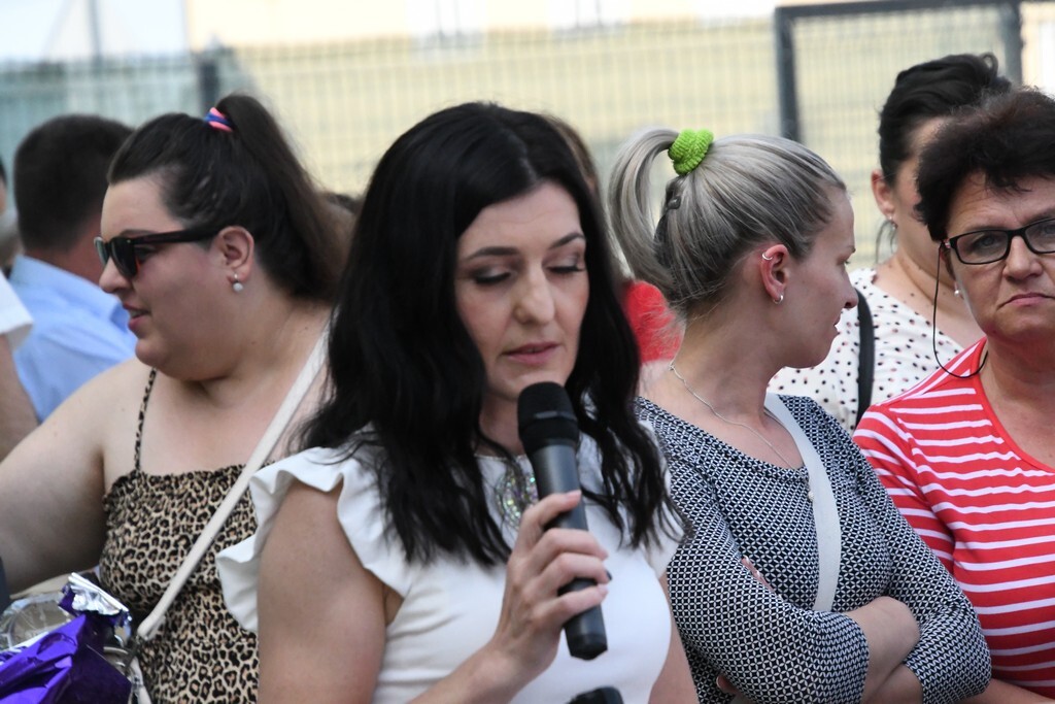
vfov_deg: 5.0
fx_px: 8118
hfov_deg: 7.4
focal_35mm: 277
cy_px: 352
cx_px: 528
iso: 6400
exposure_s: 1/5000
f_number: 9
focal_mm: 185
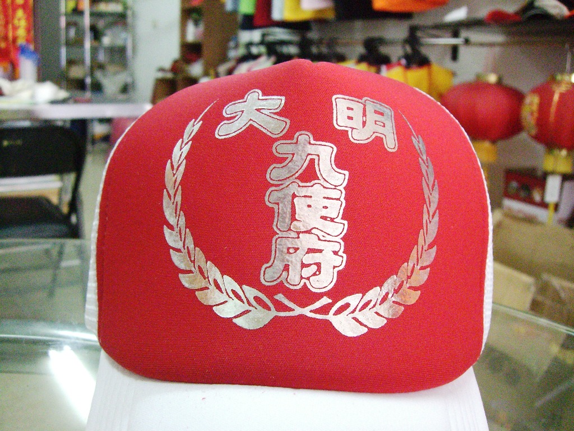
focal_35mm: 38
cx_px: 287
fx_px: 630
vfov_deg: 37.7
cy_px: 216
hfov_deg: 49.0
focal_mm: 6.2
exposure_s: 1/125
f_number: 2.7
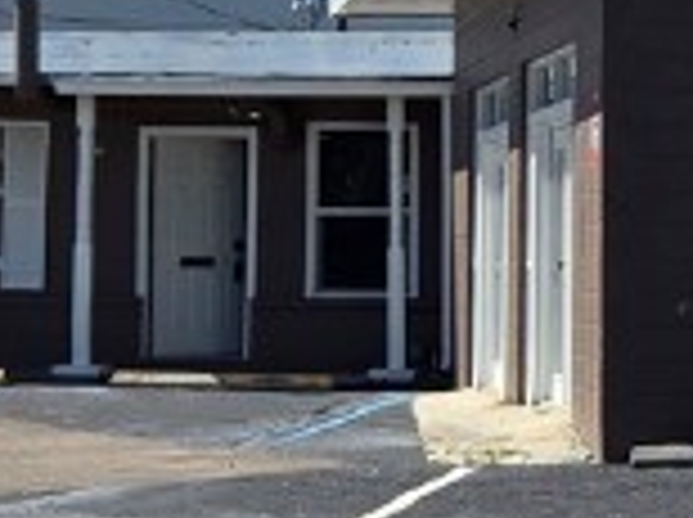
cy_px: 77
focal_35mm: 153
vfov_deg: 9.6
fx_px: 3058
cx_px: 1030
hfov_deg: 12.3
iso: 25
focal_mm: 5.4
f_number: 1.8
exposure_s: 1/2371
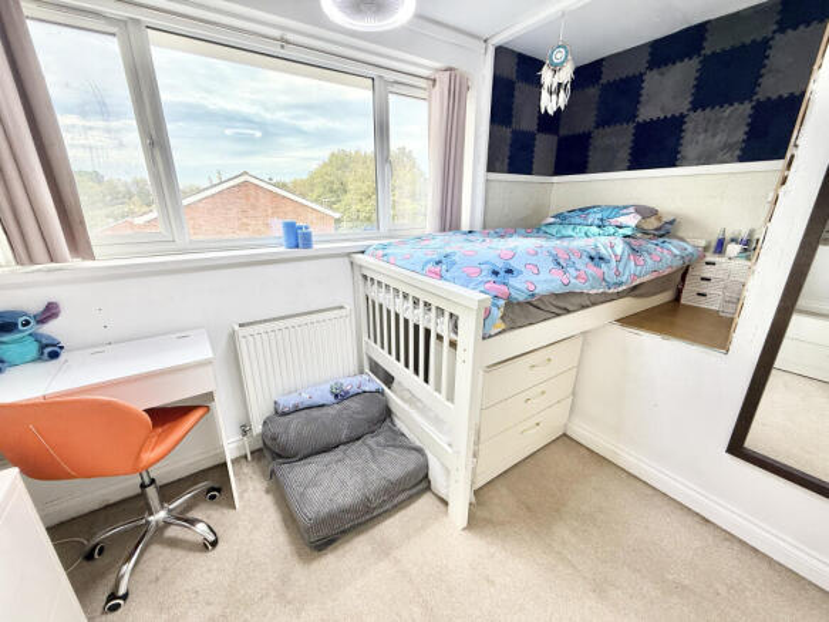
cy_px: 311
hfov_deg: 102.1
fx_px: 335
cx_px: 414
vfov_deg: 85.7
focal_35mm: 14
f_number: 2.2
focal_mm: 2.22
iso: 80
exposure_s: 1/99
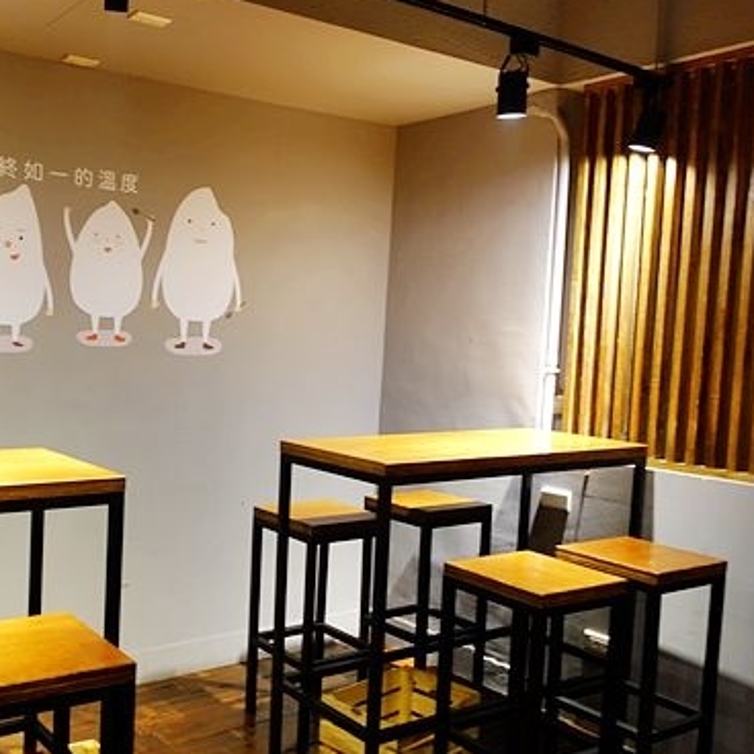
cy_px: 399
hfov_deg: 44.7
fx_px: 887
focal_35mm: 36
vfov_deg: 46.0
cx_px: 201
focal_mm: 8.8
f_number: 1.8
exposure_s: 1/20
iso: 800
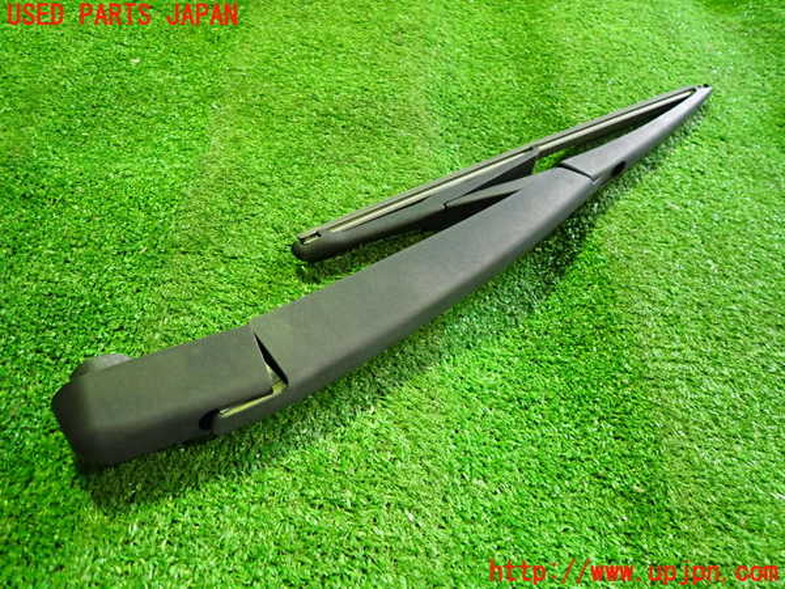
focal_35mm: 25
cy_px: 294
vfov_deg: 54.9
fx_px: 567
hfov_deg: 69.4
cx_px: 392
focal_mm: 4.5
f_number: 2
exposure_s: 1/30
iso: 640
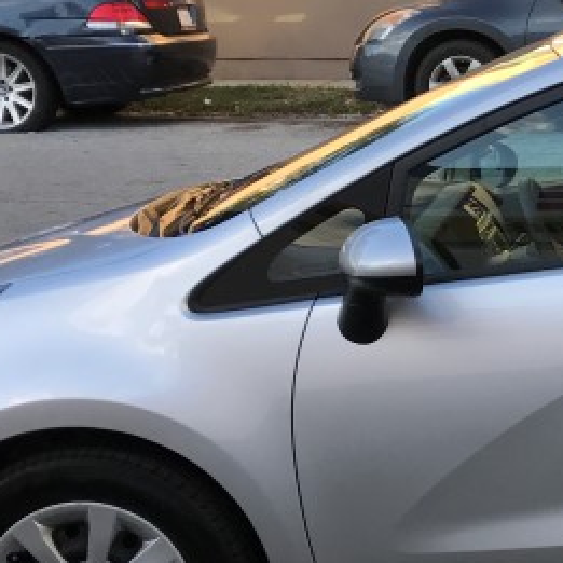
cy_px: 410
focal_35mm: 97
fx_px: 1785
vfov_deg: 17.8
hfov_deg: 16.9
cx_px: 733
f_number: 1.8
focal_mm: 3.99
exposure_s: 1/372
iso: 20
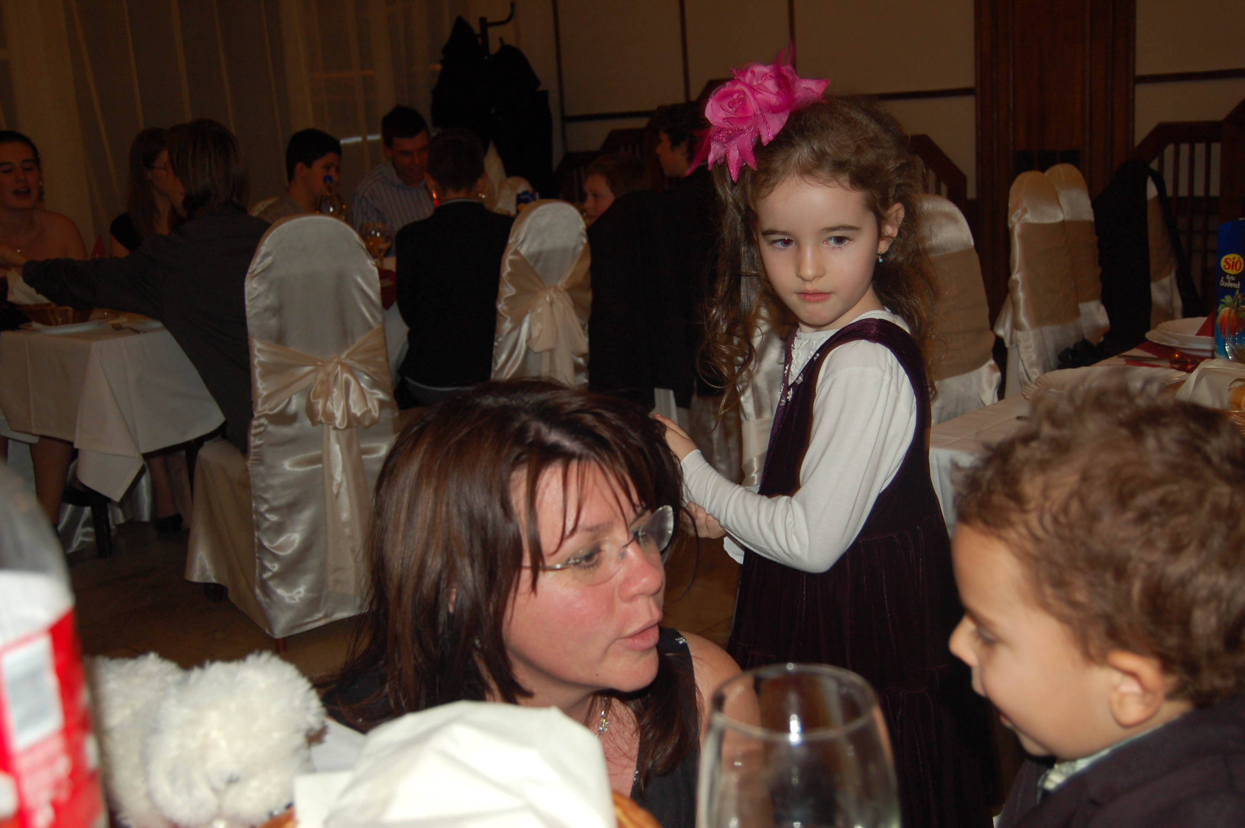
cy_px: 414
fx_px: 1244
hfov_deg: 53.2
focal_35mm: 36
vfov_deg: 36.8
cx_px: 622
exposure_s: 1/60
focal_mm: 24
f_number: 4
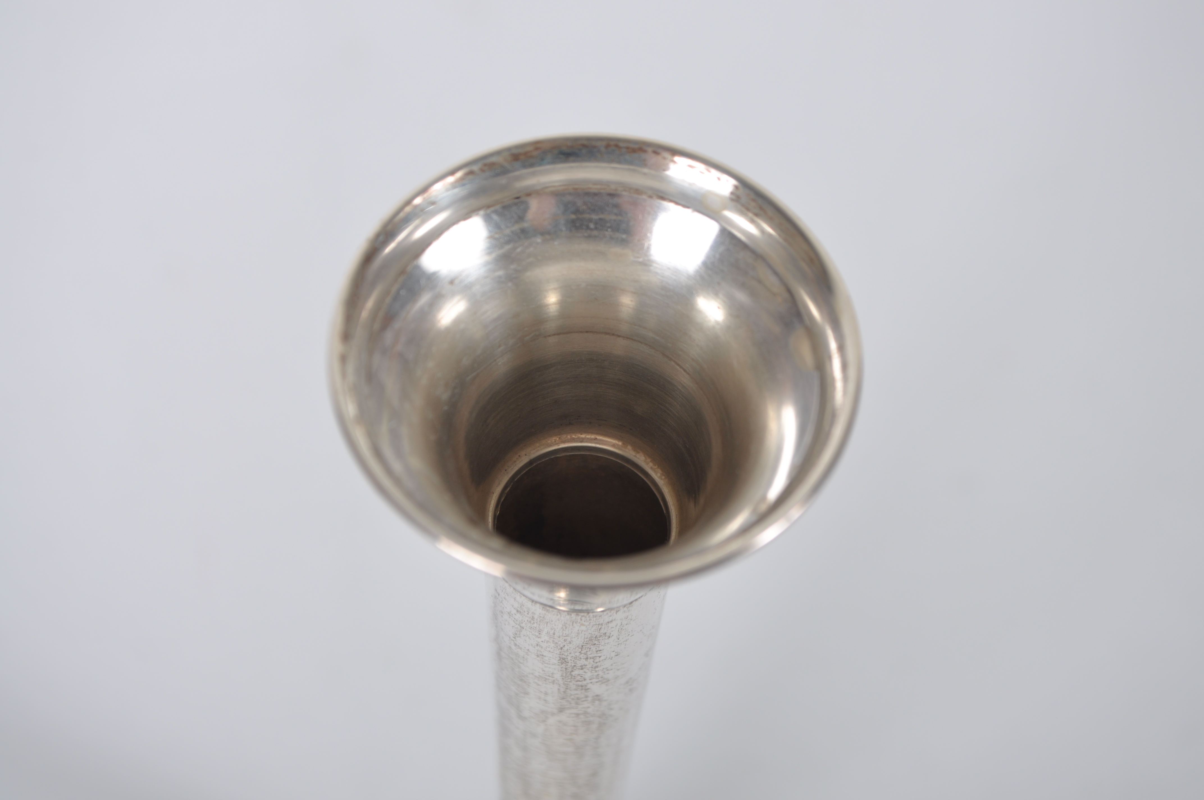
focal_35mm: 72
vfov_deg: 18.9
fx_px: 2405
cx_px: 602
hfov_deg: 28.1
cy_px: 400
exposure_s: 1/125
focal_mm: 48
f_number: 9
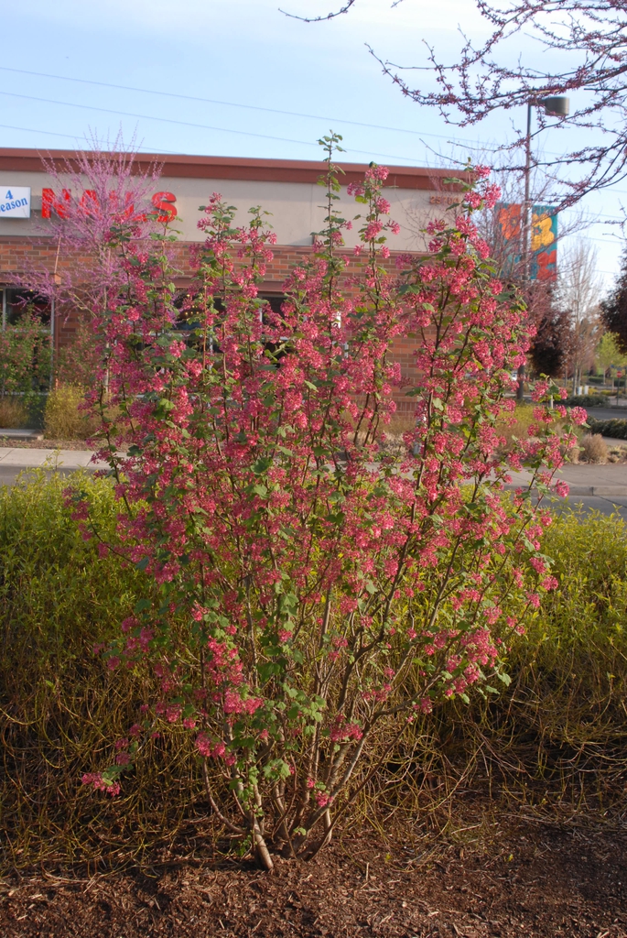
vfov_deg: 46.4
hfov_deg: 32.0
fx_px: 1095
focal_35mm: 42
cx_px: 314
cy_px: 469
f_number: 7.1
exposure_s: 1/200
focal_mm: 28
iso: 400
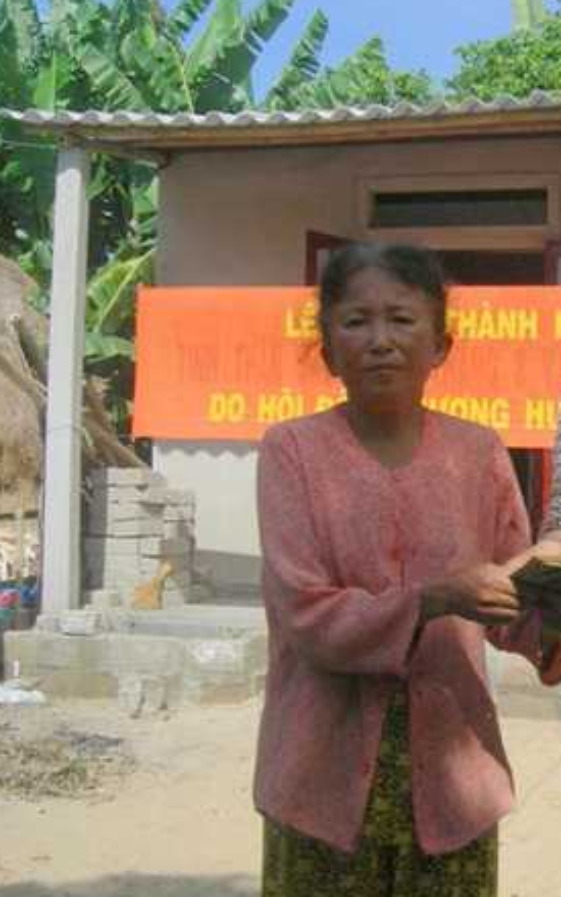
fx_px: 1272
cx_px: 502
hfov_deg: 24.2
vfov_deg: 38.9
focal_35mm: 52
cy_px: 448
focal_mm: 7.5
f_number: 7.6
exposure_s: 1/874
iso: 64
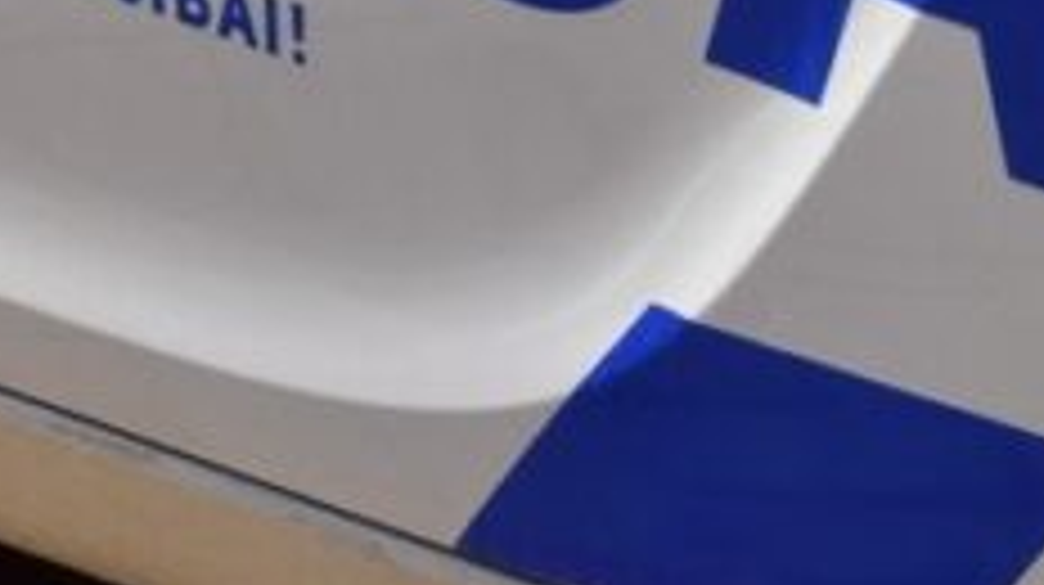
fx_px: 11533
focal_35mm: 417
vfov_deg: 2.9
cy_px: -742
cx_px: -108
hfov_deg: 5.2
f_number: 10
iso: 200
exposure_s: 1/400
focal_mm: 60
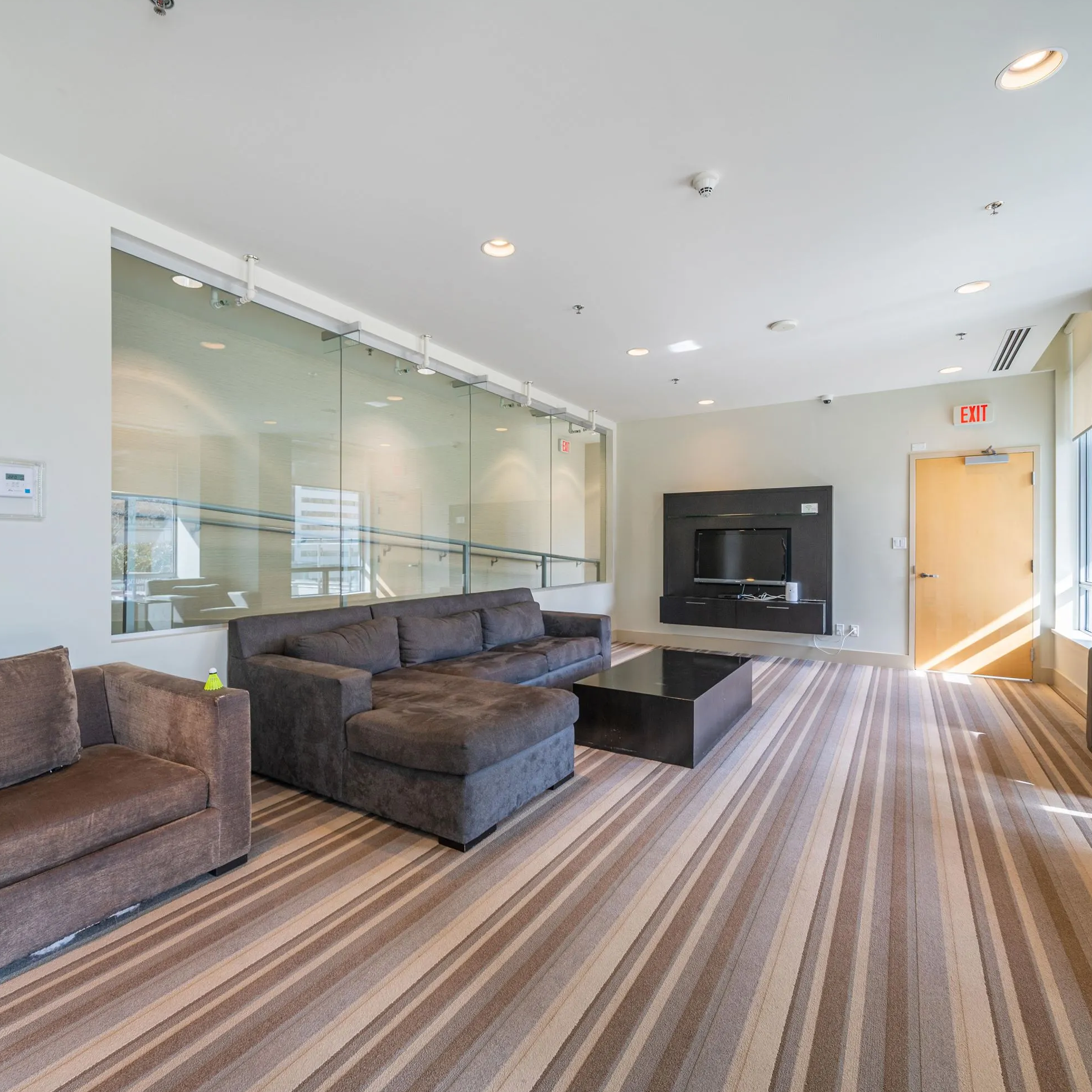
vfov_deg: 87.4
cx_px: 533
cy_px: 538
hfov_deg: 87.4
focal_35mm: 16
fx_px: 571
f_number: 6.3
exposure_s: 1/80
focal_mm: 12
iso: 100
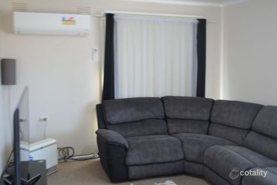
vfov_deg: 34.2
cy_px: 92
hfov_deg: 49.6
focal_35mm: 39
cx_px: 138
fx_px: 300
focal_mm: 26
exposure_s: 1/1.3
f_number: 4.2
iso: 100
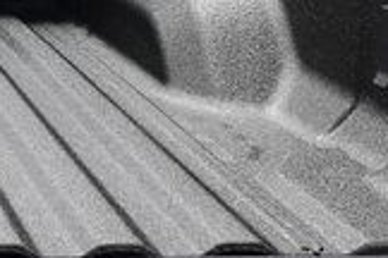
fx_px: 1530
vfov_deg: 9.6
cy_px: -25
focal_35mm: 142
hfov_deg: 13.3
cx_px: -256
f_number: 6.3
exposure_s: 1/15
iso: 900
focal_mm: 24
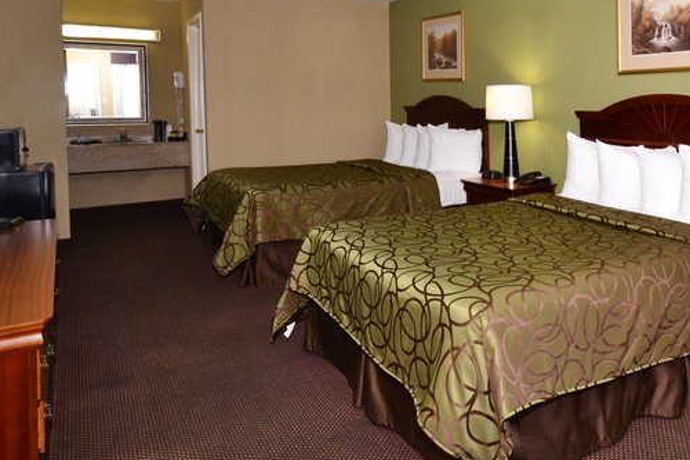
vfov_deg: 53.1
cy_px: 226
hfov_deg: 68.7
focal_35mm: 24
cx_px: 522
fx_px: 460
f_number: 5.6
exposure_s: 1/60
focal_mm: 10
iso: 400
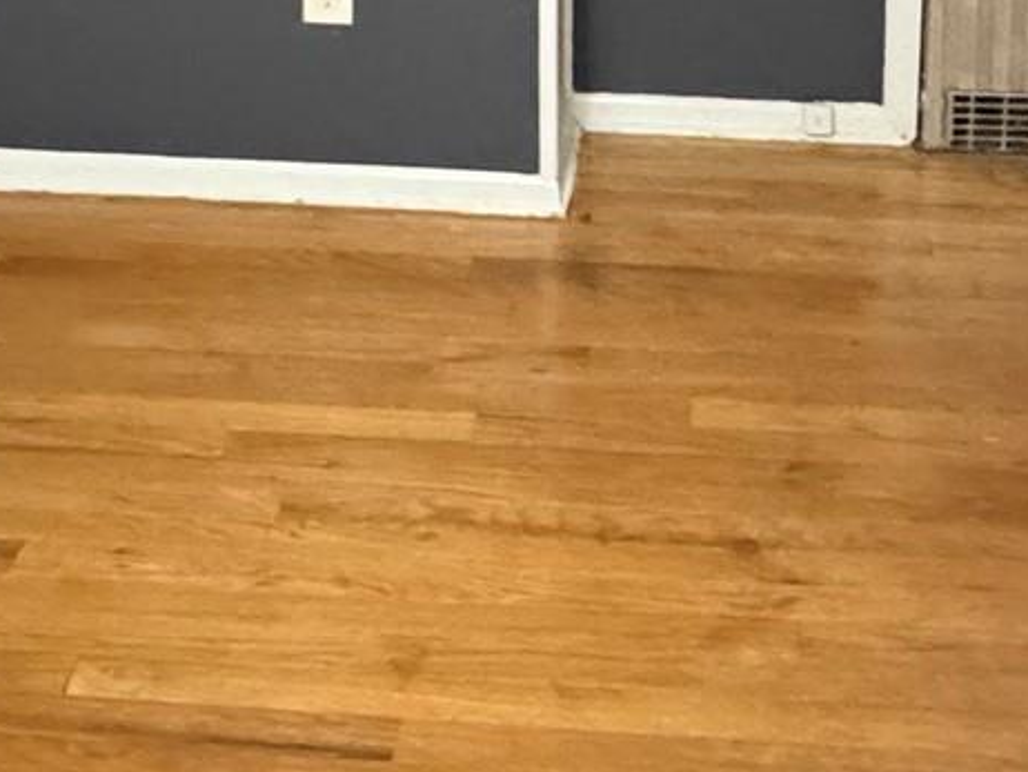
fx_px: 1842
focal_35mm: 62
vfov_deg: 20.0
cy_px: -432
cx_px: 576
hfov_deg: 31.1
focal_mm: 2.22
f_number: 2.2
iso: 1250
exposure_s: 1/40
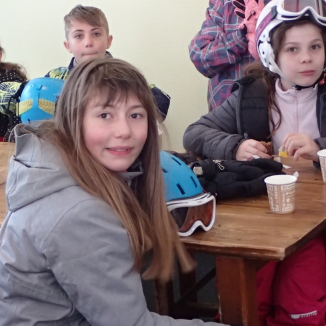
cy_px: 173
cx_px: 143
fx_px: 1002
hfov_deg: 18.5
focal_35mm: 94
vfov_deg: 18.5
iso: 800
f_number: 3.8
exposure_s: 1/40
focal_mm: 11.78
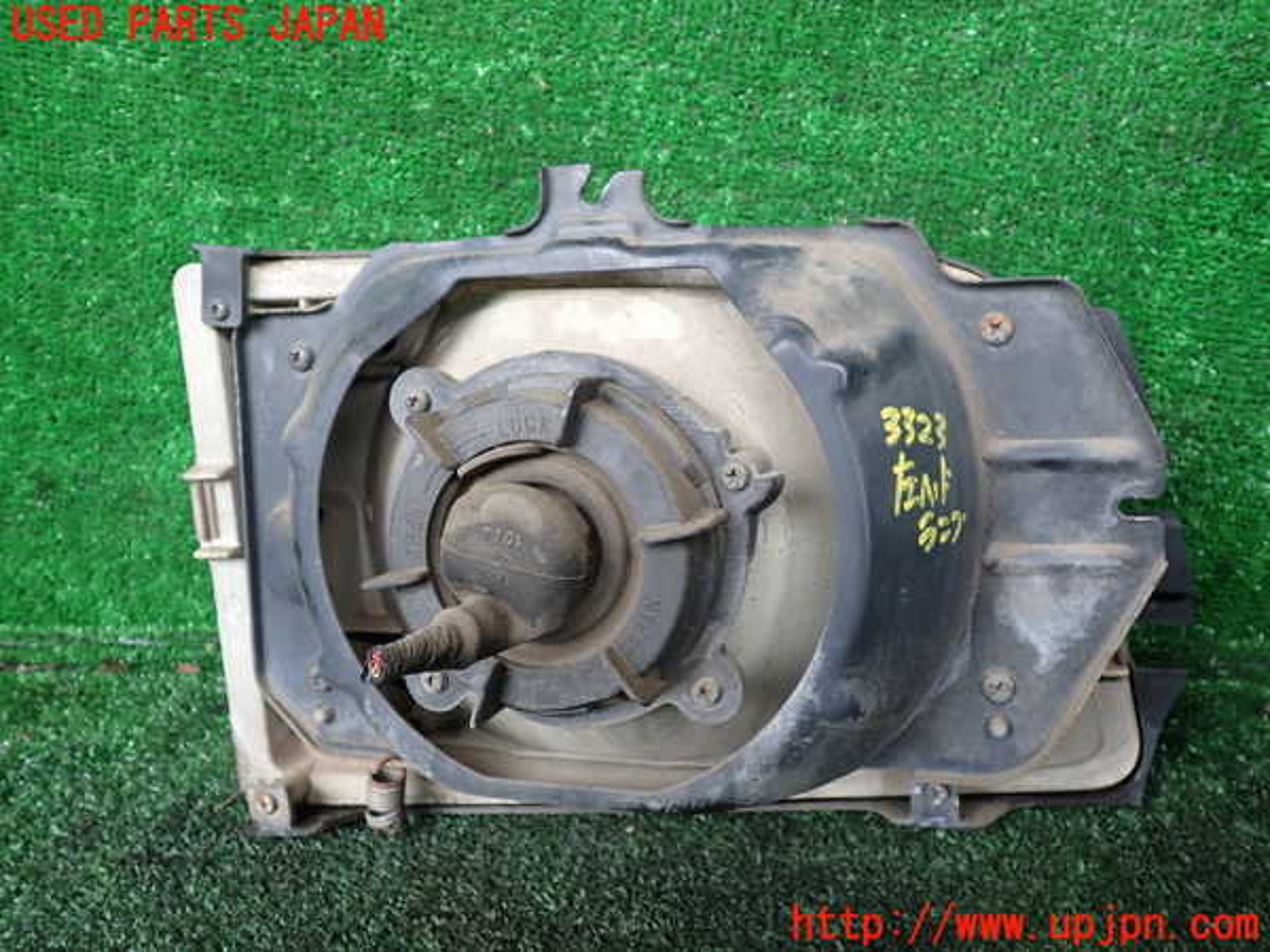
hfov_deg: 60.0
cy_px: 476
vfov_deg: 46.8
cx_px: 635
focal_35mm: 30
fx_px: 1101
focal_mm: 5.4
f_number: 2.3
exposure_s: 1/50
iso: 200
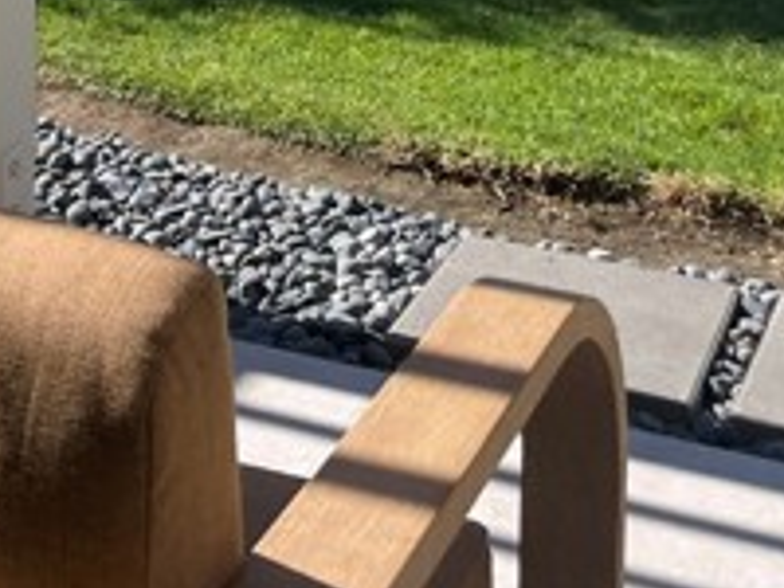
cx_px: 71
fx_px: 1880
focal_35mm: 83
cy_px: -345
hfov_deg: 22.9
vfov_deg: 16.0
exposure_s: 1/3205
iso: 32
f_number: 1.6
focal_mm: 4.2
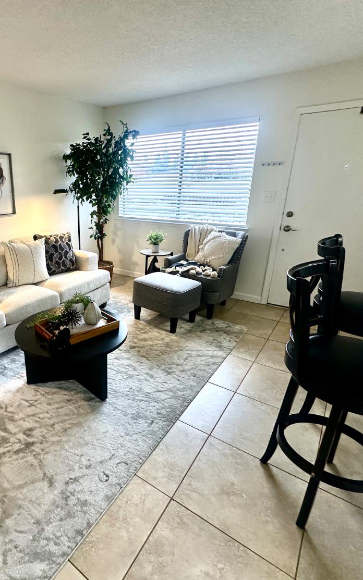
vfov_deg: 85.1
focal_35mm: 20
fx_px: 316
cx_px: 86
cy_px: 288
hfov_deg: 56.4
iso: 200
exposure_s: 1/120
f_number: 2.2
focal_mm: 2.22
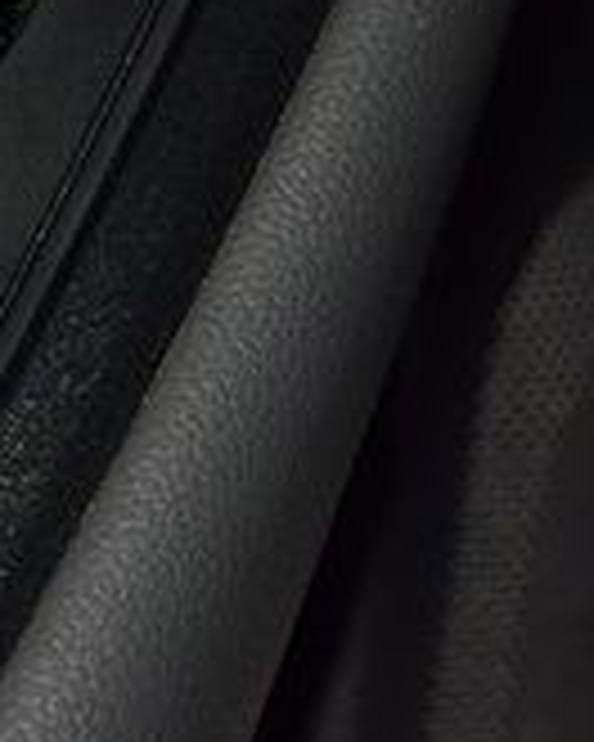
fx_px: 8395
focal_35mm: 382
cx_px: -158
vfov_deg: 5.1
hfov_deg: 4.0
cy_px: -34
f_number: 8
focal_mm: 70
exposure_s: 1/125
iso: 100
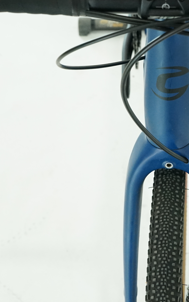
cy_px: 141
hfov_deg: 14.7
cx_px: 163
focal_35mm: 88
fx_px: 725
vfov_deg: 23.6
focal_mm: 40
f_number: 7.1
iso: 3200
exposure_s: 1/200
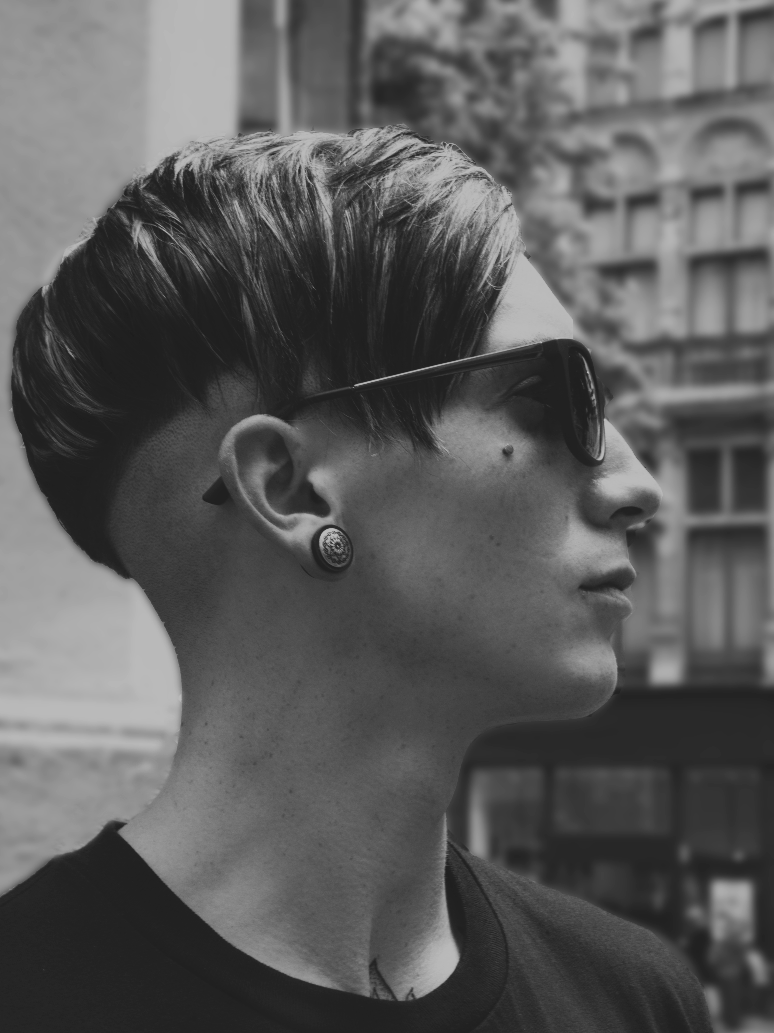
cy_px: 539
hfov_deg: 17.4
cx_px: 384
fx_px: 2534
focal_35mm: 85
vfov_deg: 23.0
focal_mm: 52
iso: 100
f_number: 16
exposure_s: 1/10
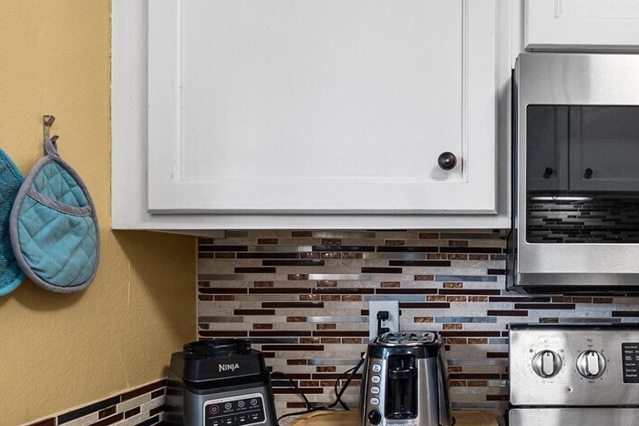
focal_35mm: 29
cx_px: 507
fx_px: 515
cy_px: 296
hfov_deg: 58.9
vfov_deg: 44.1
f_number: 7.1
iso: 400
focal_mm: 12
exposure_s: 1/60
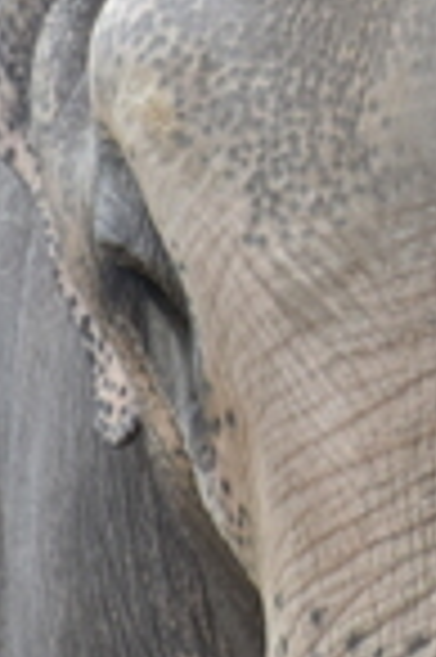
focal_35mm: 2628
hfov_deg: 0.5
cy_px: 0
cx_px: 580
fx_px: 47852
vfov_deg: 0.8
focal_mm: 300
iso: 560
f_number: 5.6
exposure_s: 1/640
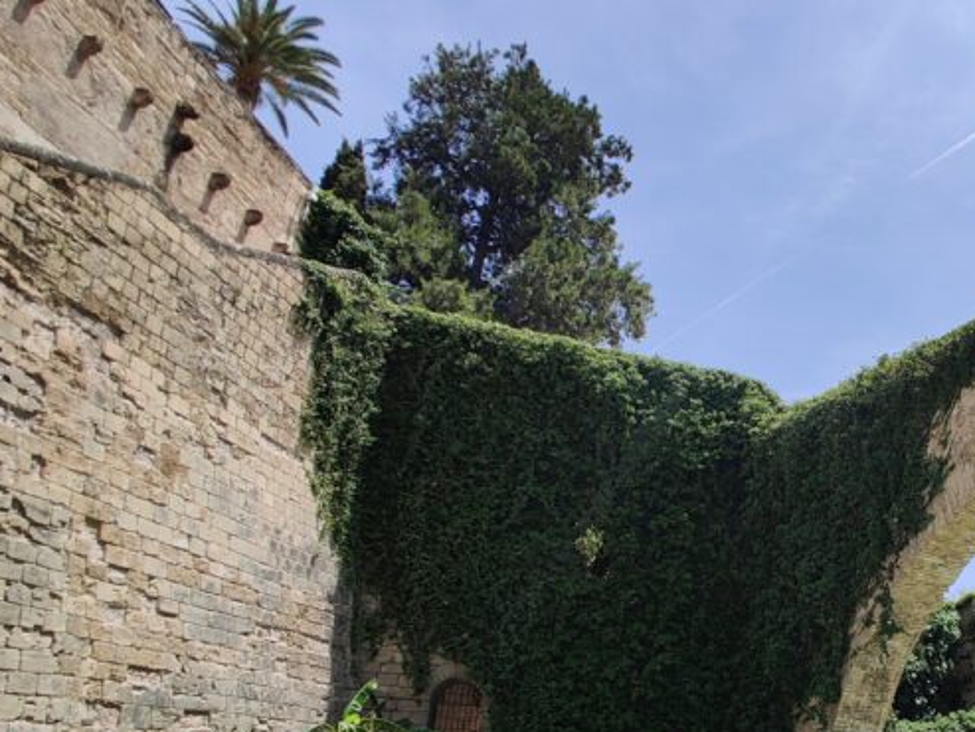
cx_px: 841
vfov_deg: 50.2
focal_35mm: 27
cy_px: 506
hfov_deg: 57.9
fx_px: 761
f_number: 2.2
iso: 100
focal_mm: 2.25
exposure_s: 1/1217
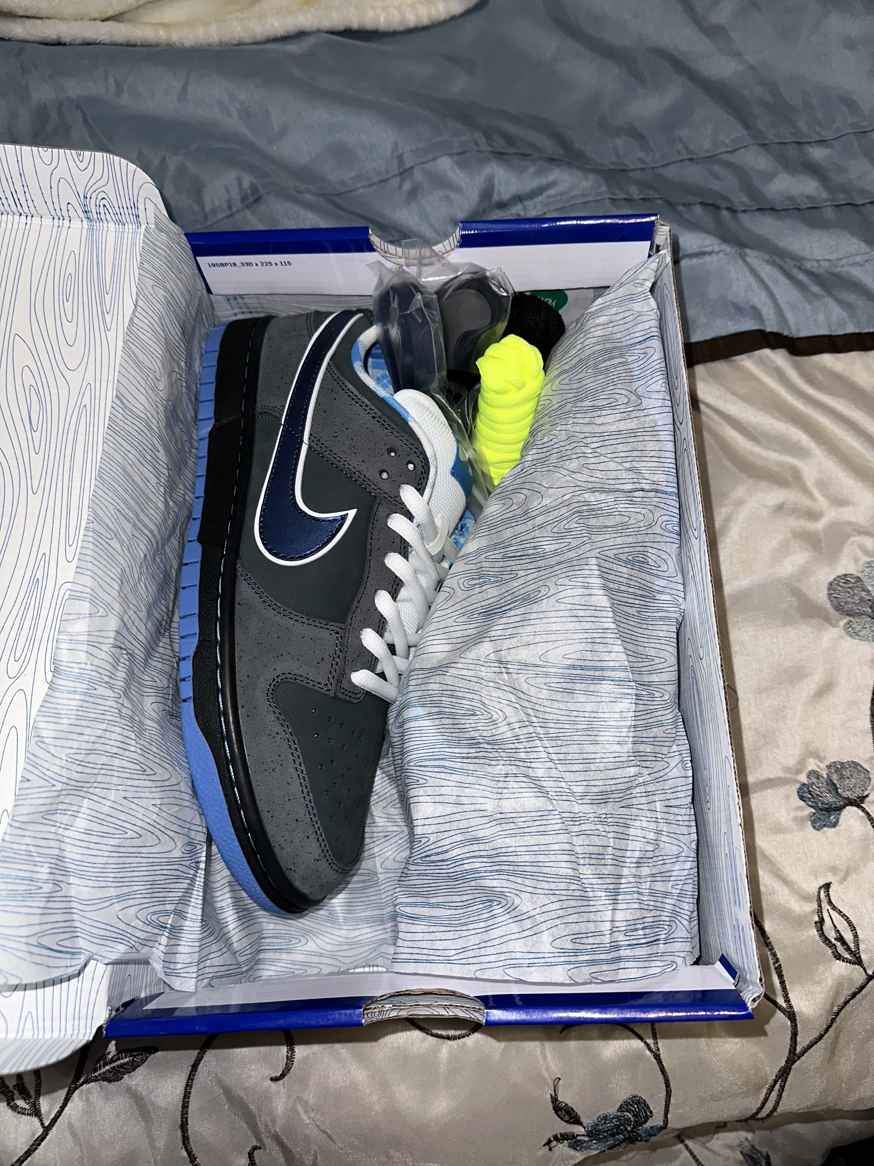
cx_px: 437
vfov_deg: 71.6
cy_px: 583
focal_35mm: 24
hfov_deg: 56.8
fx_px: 808
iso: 80
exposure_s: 1/60
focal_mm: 6.86
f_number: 1.78
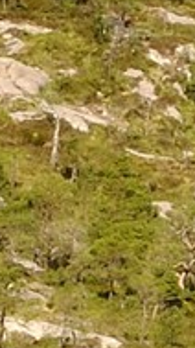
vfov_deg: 3.5
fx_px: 5730
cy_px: 105
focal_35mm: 622
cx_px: -912
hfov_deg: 1.9
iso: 200
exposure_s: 1/160
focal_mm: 70
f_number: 14
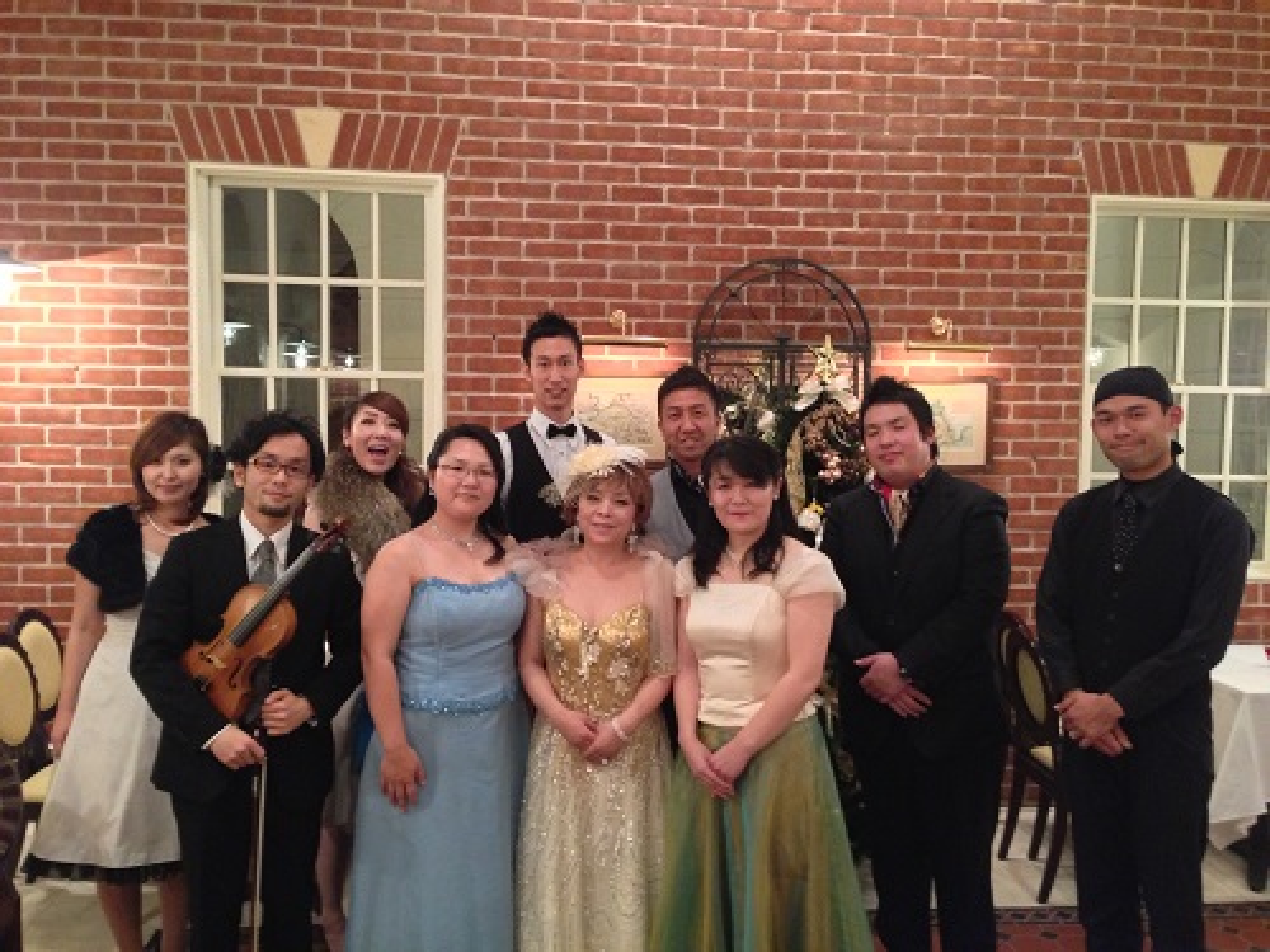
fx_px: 1211
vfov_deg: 42.9
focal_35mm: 33
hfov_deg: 55.4
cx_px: 635
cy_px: 476
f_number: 2.4
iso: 500
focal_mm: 4.13
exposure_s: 1/15
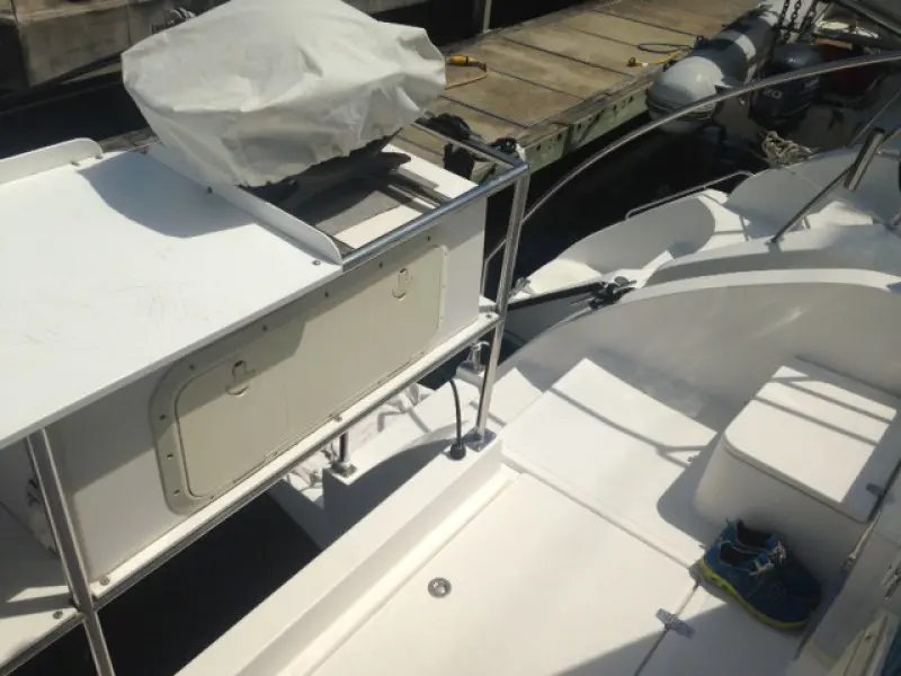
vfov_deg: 42.9
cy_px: 338
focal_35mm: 33
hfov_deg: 55.4
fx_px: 859
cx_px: 450
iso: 50
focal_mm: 4.12
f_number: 2.4
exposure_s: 1/6024
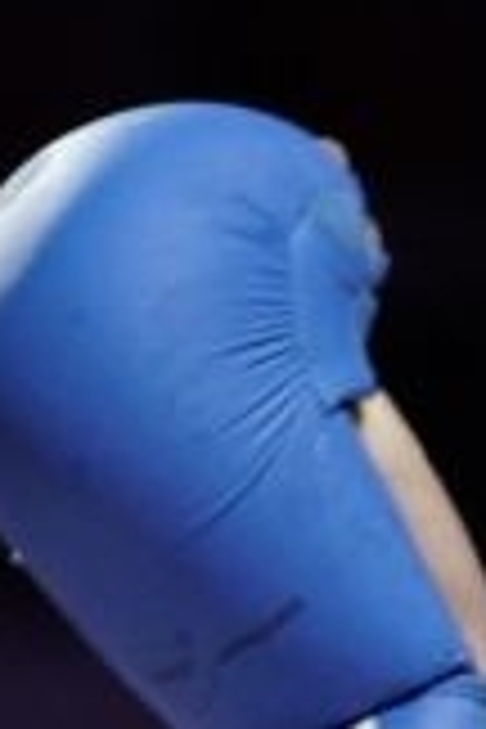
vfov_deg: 1.4
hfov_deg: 0.9
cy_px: 1998
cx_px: 2210
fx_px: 29725
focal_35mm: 1468
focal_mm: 132
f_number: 2.8
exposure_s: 1/1000
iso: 1600
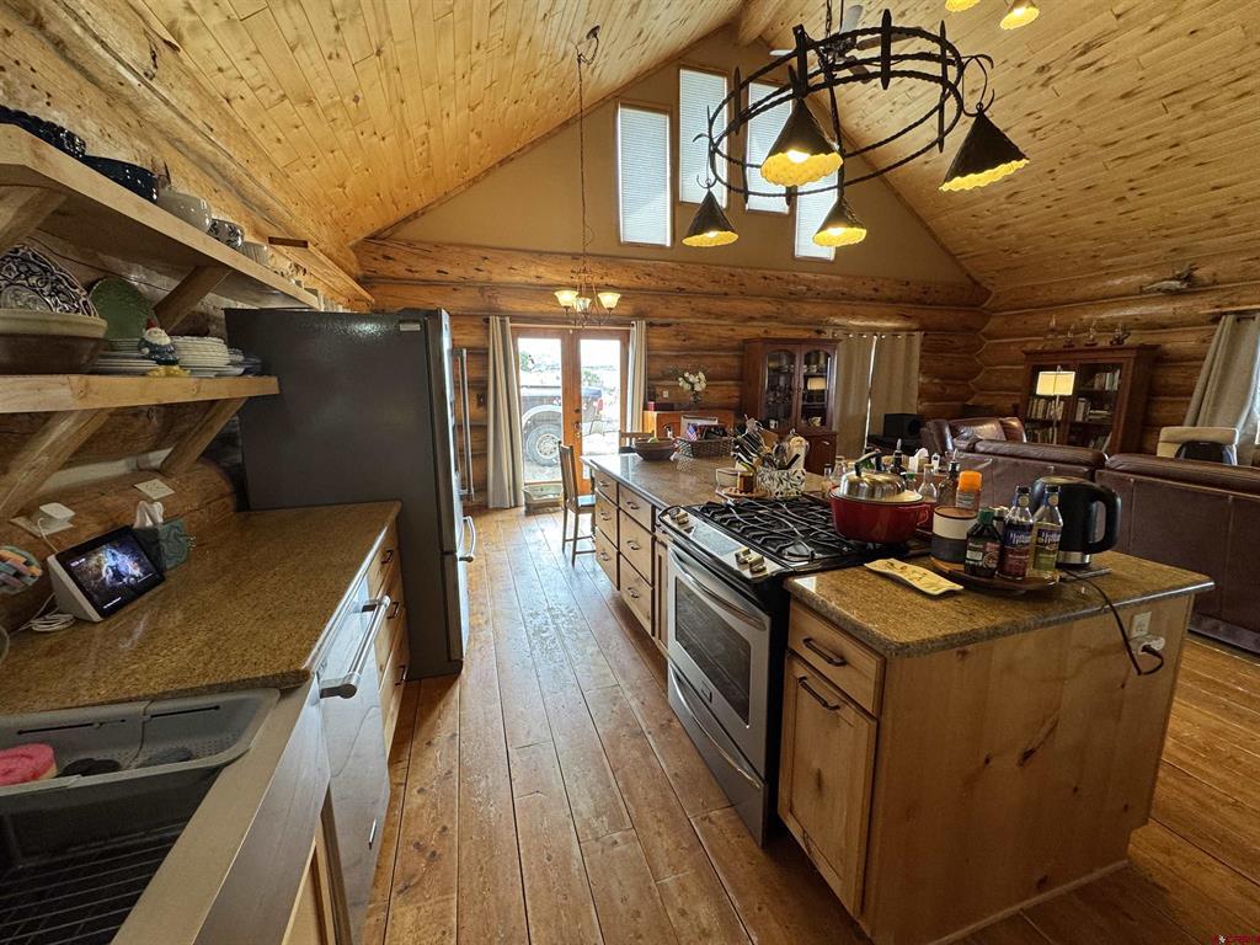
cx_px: 630
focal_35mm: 14
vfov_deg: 85.7
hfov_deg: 102.1
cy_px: 472
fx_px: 510
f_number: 2.2
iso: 200
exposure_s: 1/120
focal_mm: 2.22
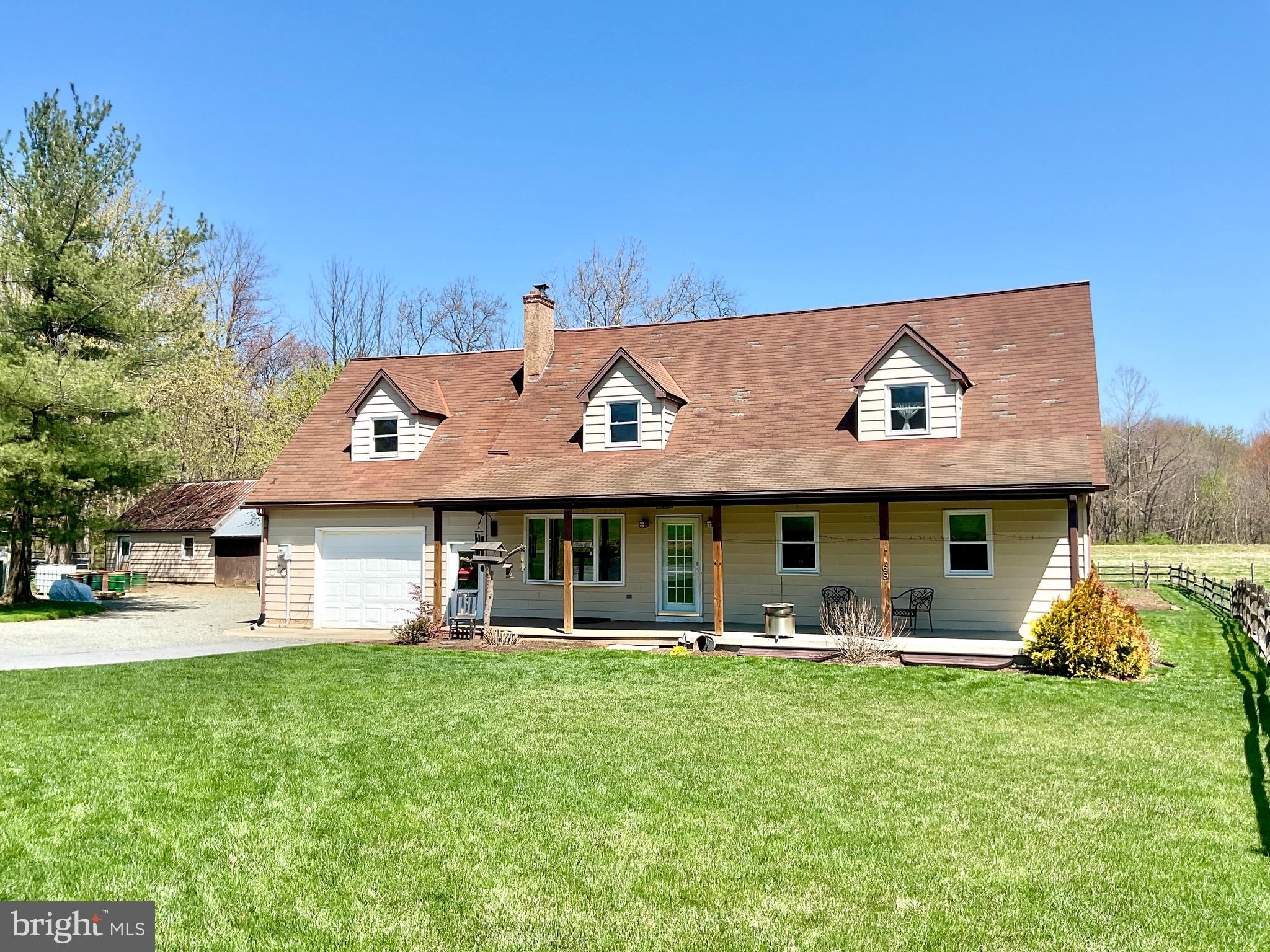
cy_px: 476
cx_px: 635
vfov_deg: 48.2
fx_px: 1064
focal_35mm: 29
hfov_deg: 61.7
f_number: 1.8
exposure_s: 1/1577
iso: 16
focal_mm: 3
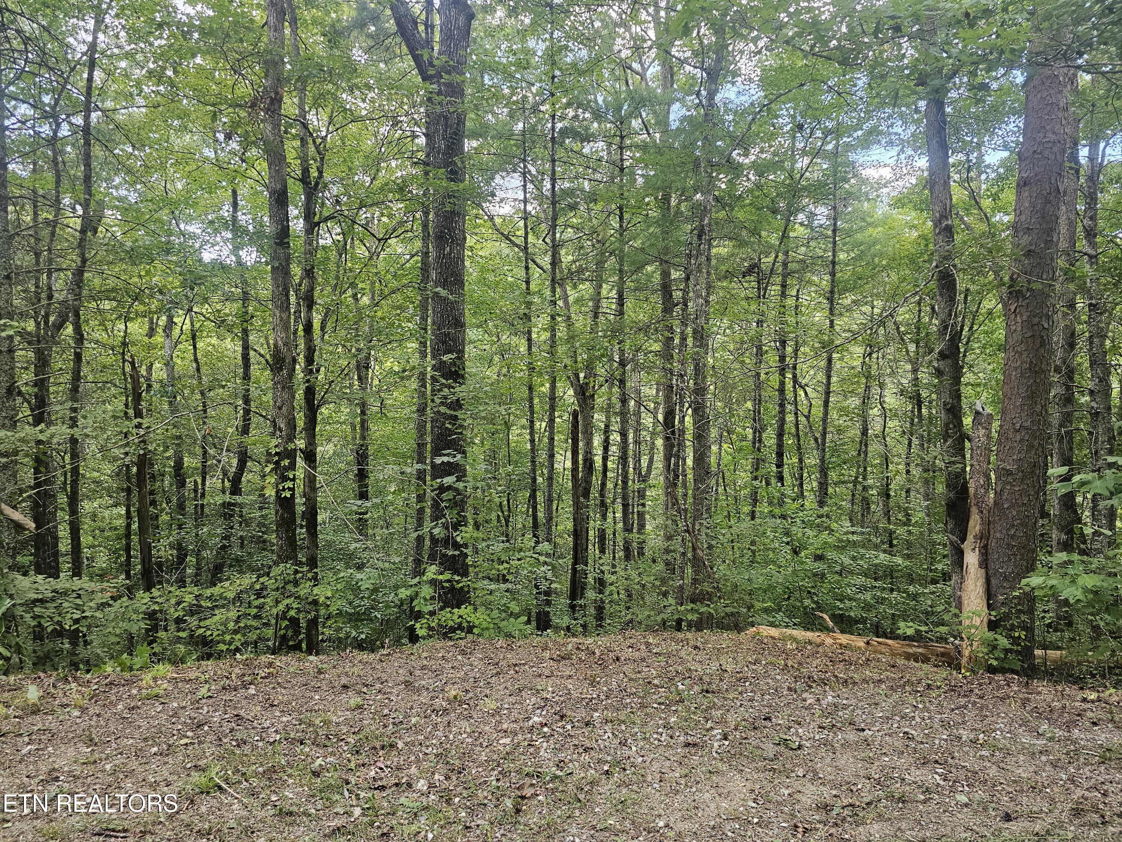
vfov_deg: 58.9
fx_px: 745
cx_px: 561
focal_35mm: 23
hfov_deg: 73.9
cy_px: 421
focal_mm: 6.3
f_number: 1.7
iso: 125
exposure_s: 1/180
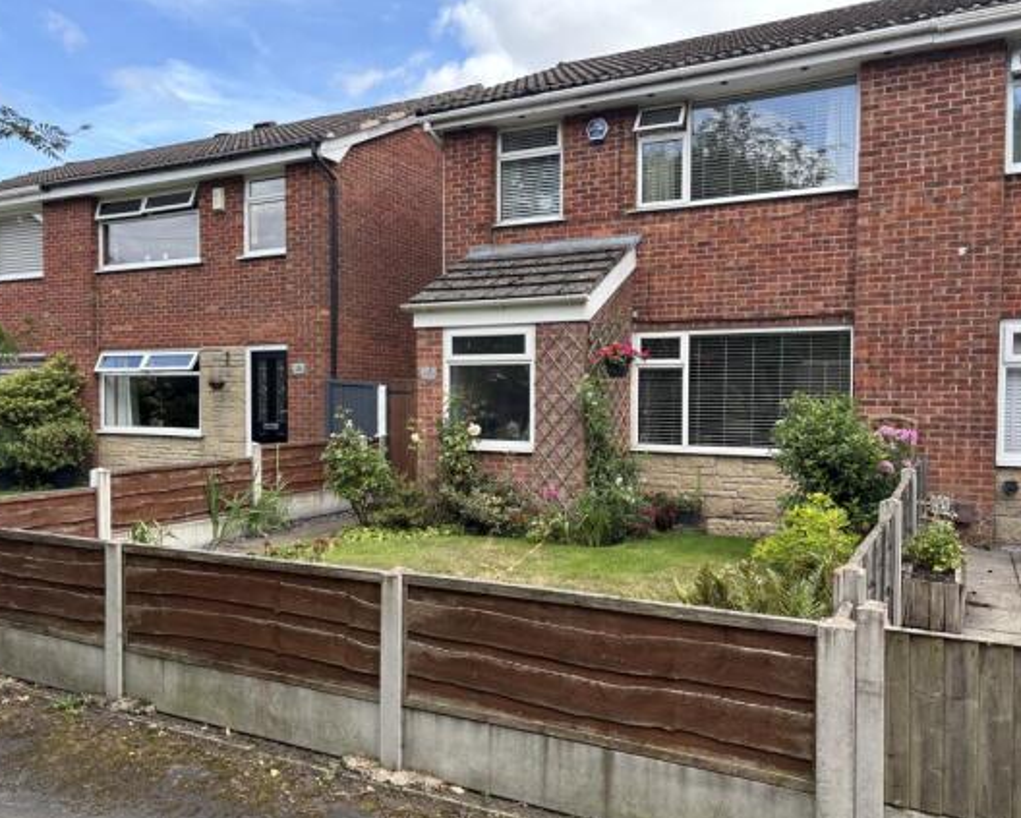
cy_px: 419
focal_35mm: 28
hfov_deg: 62.2
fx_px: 847
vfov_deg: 51.6
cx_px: 504
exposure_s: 1/662
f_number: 1.6
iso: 50
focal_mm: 5.96
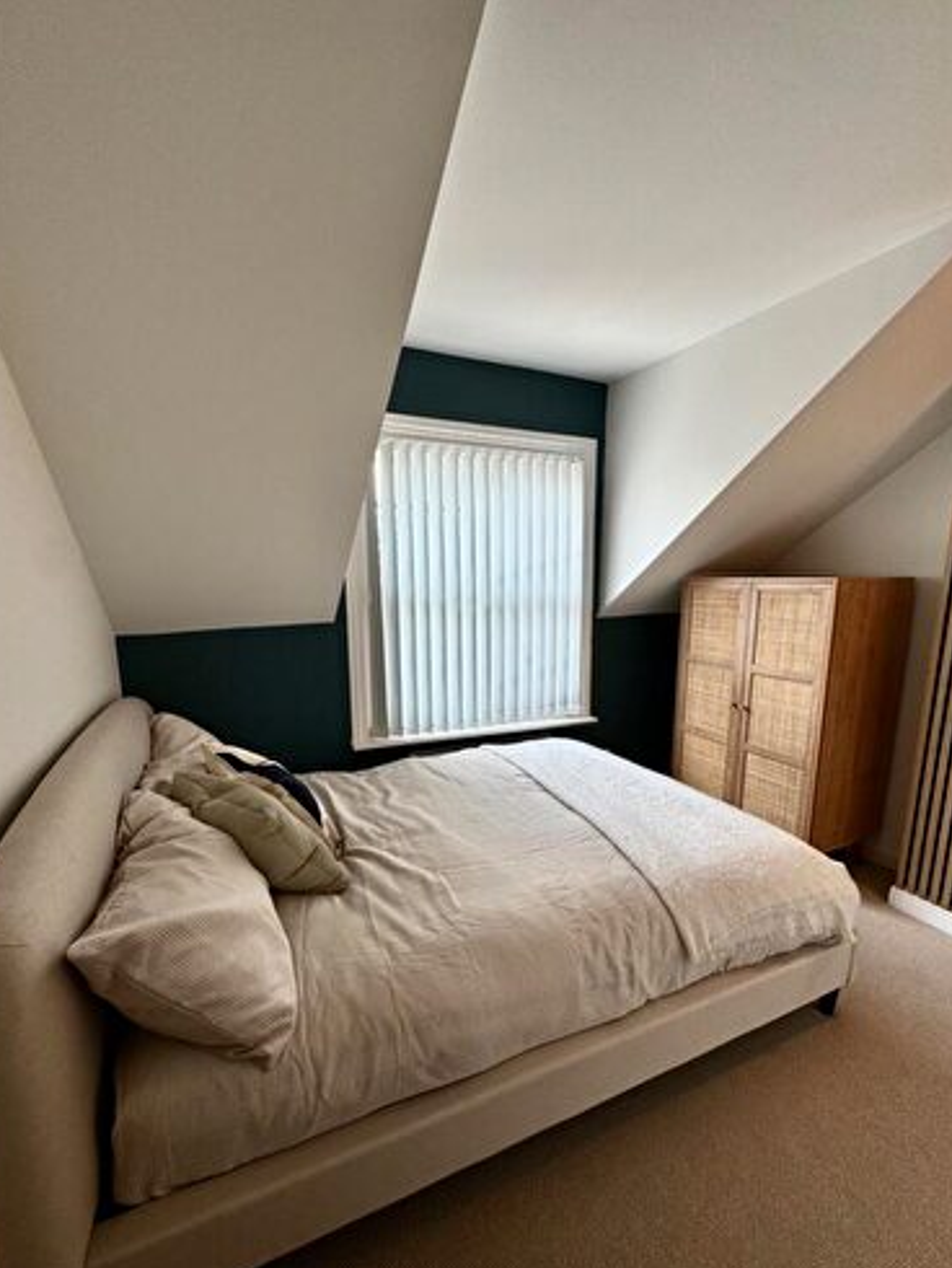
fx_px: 550
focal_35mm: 15
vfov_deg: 98.0
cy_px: 677
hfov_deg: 81.8
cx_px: 473
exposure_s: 1/99
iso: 80
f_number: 2.2
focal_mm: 2.22
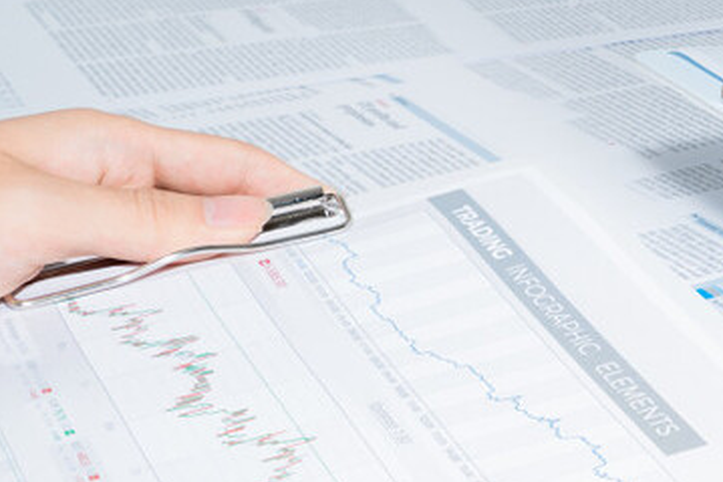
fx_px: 2349
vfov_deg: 11.7
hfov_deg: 16.2
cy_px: 121
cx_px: 1027
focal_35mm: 117
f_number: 13
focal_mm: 35
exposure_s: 1/160
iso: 160
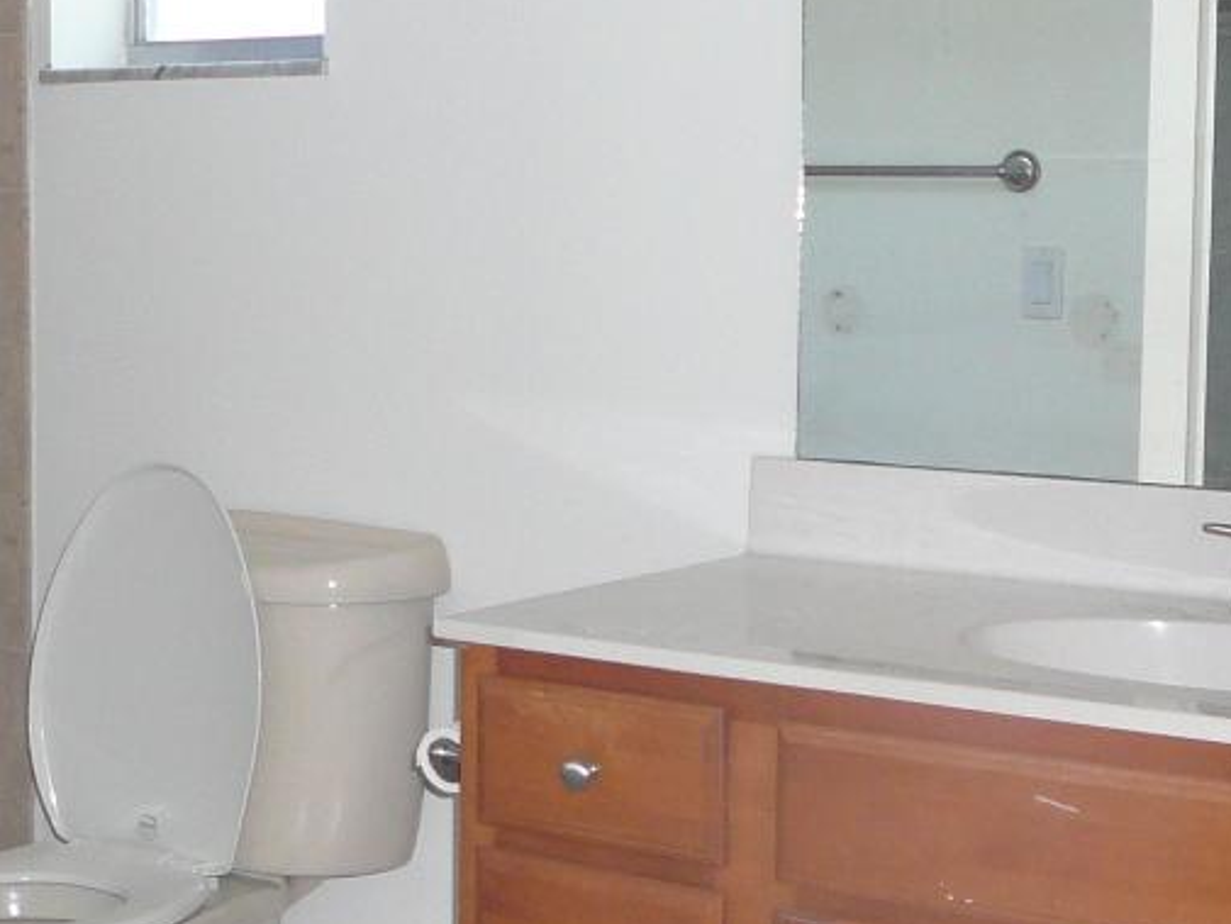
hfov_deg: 27.3
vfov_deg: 20.7
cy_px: 412
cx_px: 466
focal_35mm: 71
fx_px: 2525
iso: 160
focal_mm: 5.2
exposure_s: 1/30
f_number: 2.8
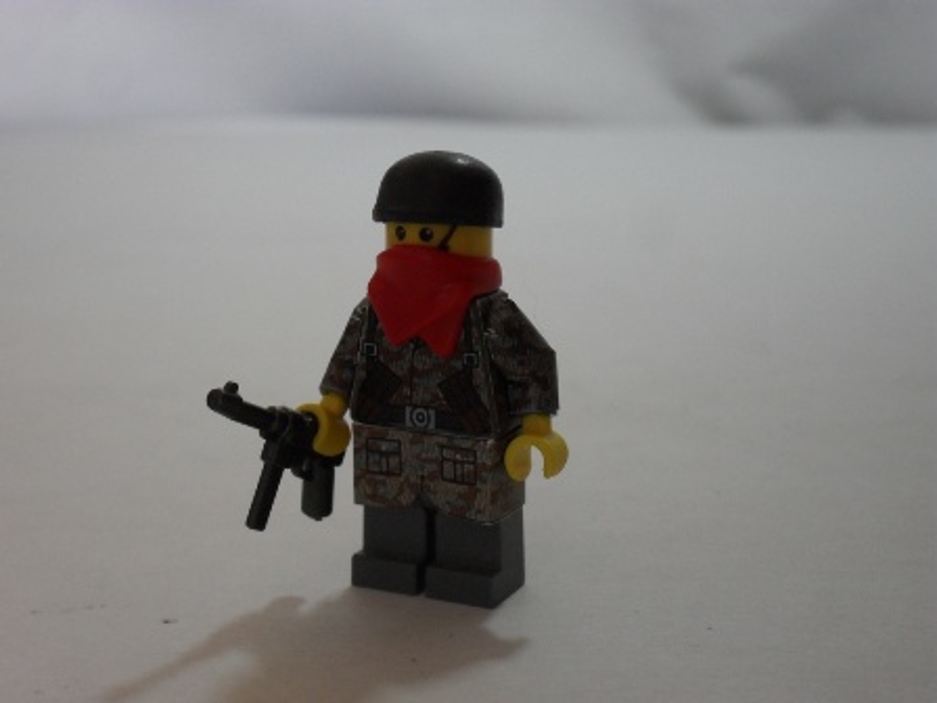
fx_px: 1787
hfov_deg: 29.4
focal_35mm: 66
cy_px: 352
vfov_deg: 22.3
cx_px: 468
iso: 200
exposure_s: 1/45
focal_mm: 11.7
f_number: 4.6
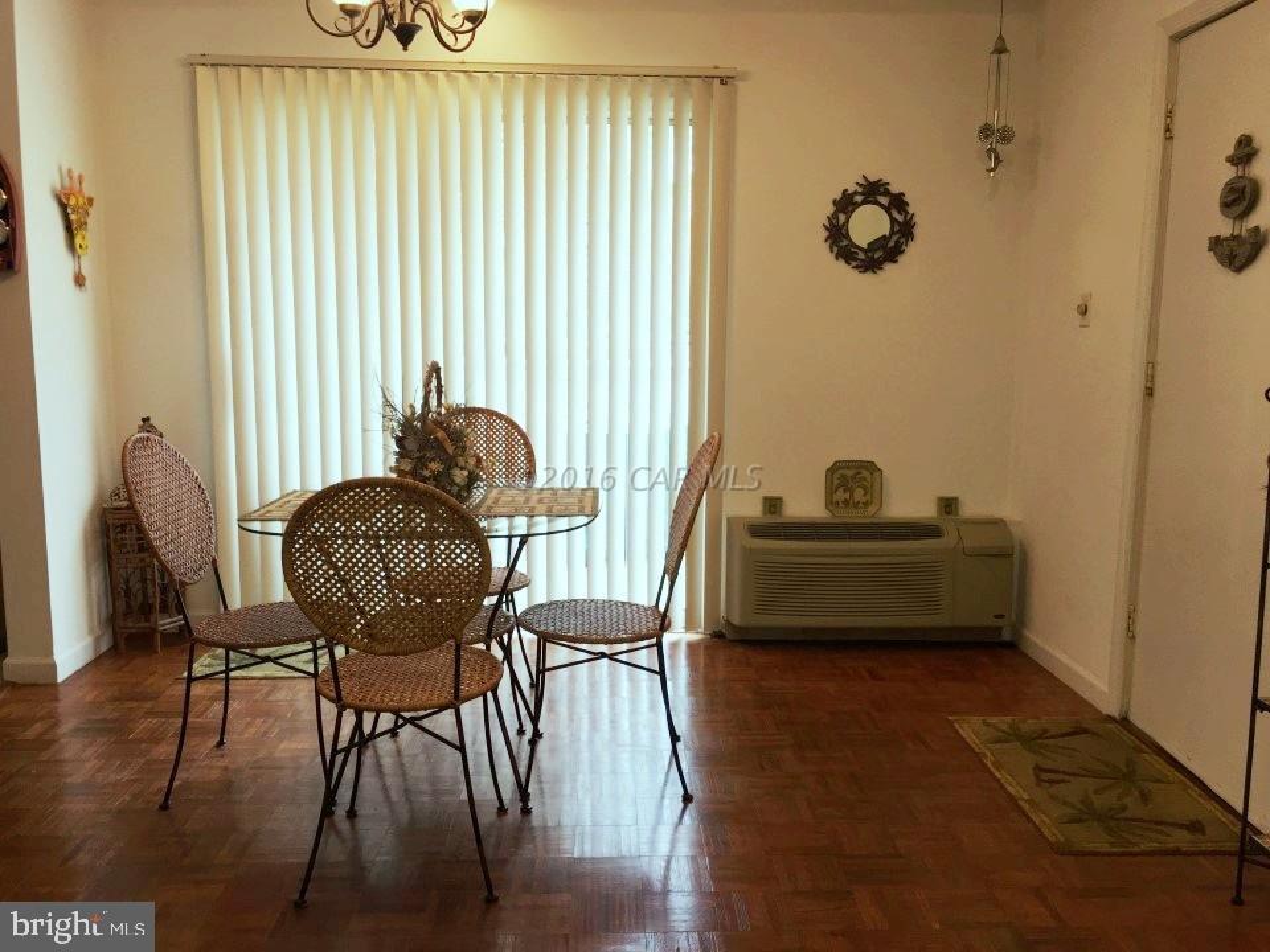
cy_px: 476
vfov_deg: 48.2
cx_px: 635
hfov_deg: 61.7
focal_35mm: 29
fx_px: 1064
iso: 32
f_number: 2.2
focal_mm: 4.15
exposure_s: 1/30
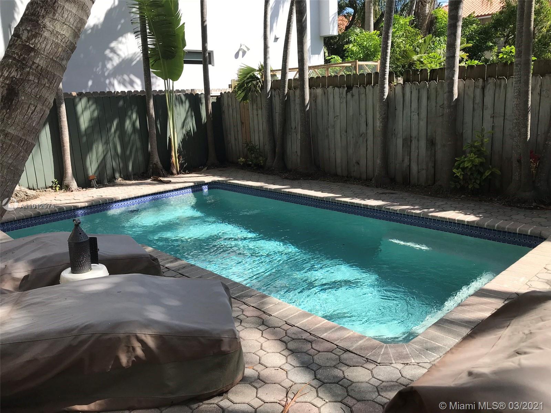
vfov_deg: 49.7
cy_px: 206
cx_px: 276
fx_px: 446
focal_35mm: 28
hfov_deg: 63.4
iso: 20
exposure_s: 1/1182
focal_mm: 3.99
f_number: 1.8
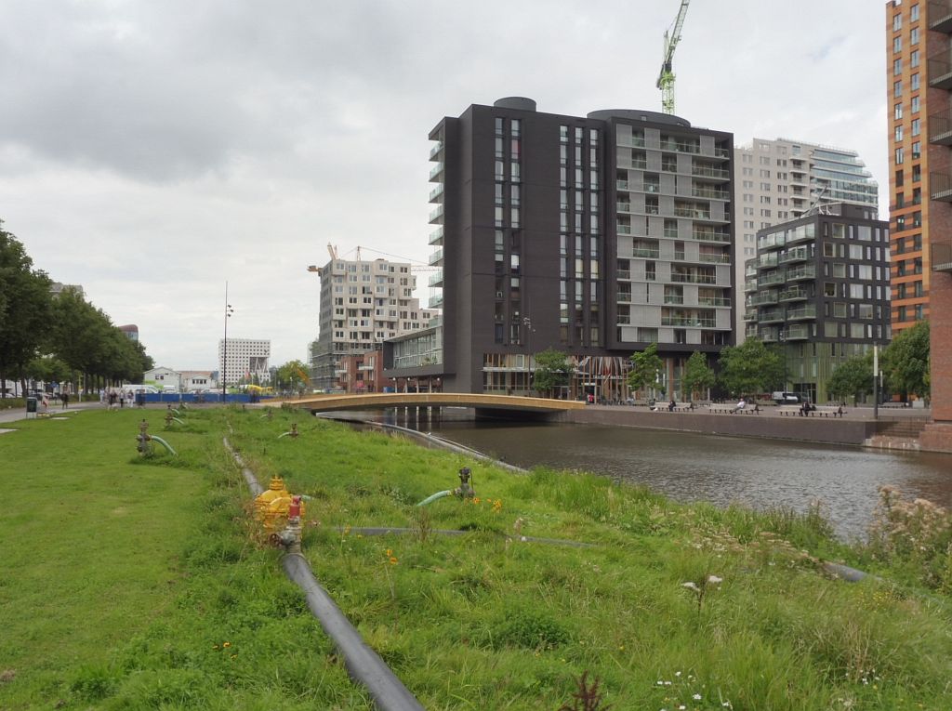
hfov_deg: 60.0
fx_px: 824
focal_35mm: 30
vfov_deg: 46.7
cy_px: 356
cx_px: 476
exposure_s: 1/320
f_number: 4.5
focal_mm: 5.4
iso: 100
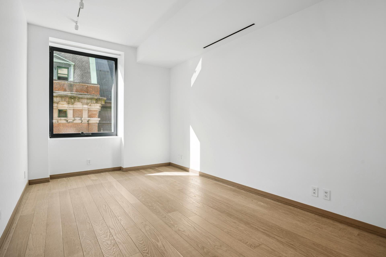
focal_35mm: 17
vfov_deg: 70.4
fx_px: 182
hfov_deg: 93.3
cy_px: 128
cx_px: 193
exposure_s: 1/15
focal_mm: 17
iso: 100
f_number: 8
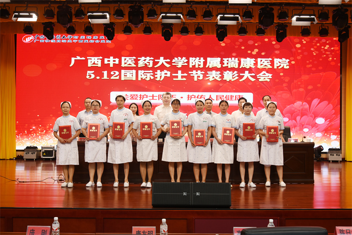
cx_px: 176
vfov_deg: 31.9
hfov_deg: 46.4
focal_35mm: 42
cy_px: 118
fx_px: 411
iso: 640
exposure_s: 1/60
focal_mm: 42
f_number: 5.6
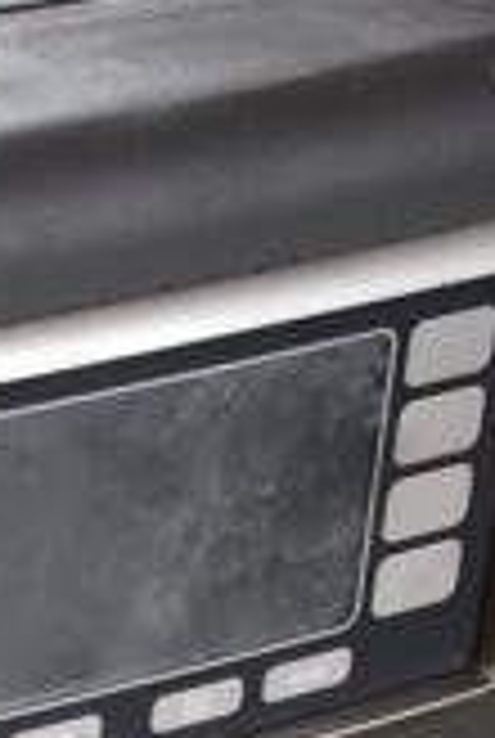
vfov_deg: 13.2
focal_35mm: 150
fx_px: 3081
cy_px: 961
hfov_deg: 8.5
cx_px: -634
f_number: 3.5
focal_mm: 18
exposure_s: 1/250
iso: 640
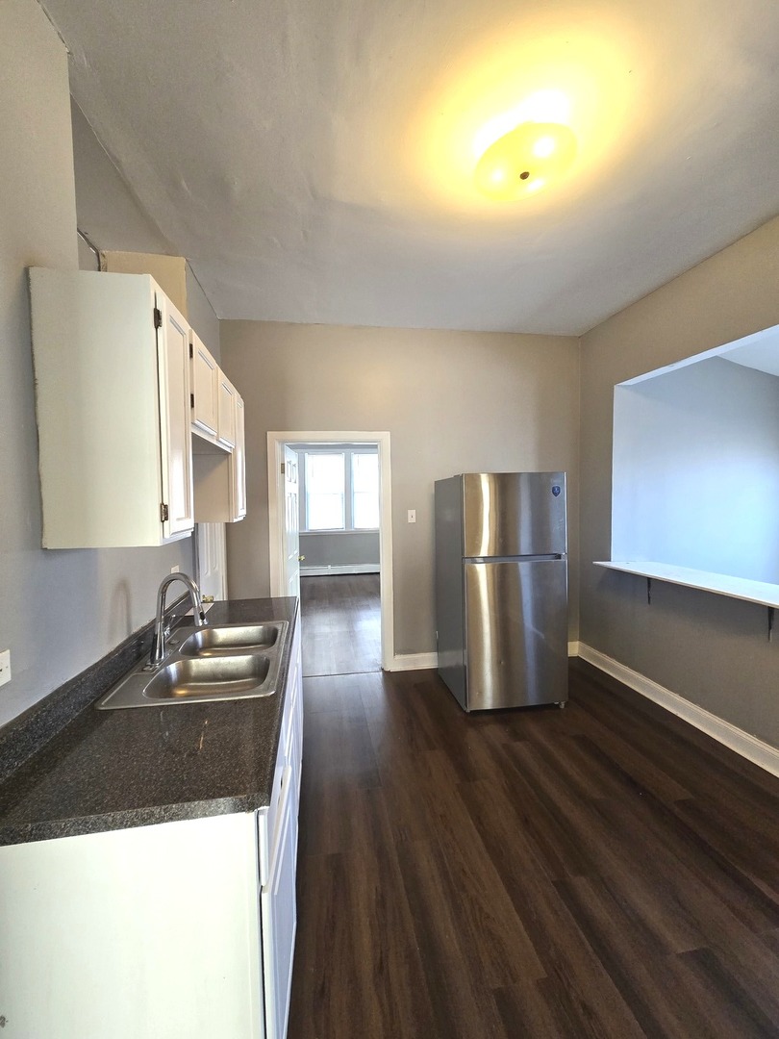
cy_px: 520
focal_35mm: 13
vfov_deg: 106.2
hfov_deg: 89.9
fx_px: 390
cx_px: 390
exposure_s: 1/60
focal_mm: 2.2
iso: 250
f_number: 2.2
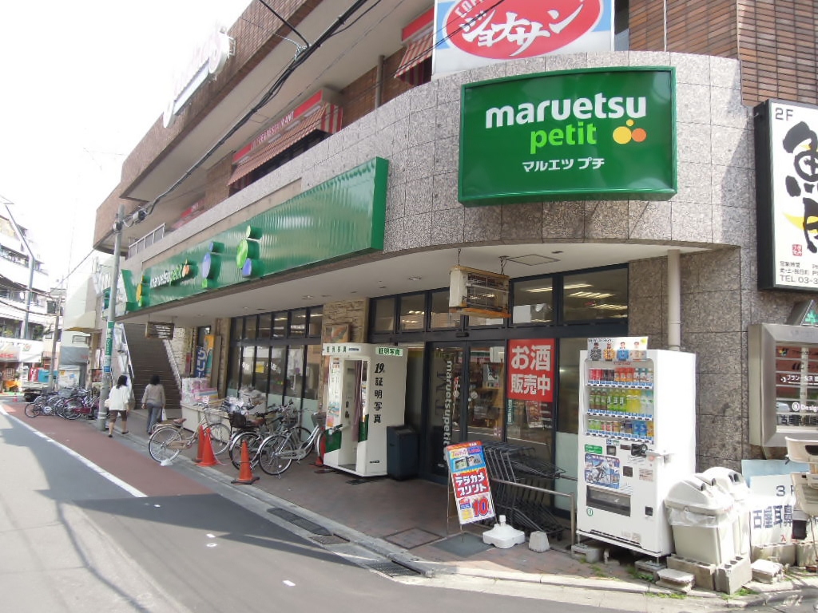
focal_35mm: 24
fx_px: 567
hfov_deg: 71.6
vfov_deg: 56.8
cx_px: 409
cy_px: 306
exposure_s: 1/500
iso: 160
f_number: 2.8
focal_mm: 4.3
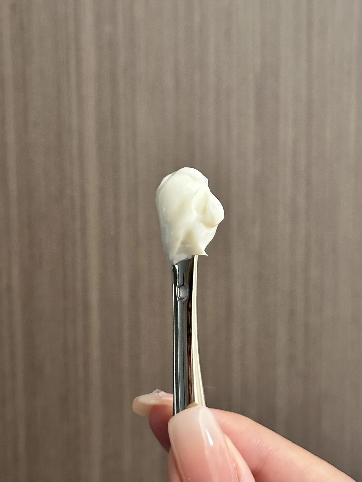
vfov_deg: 39.7
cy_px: 241
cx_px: 181
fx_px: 669
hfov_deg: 30.3
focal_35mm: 48
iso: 400
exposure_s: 1/40
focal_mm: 6.86
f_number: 1.78
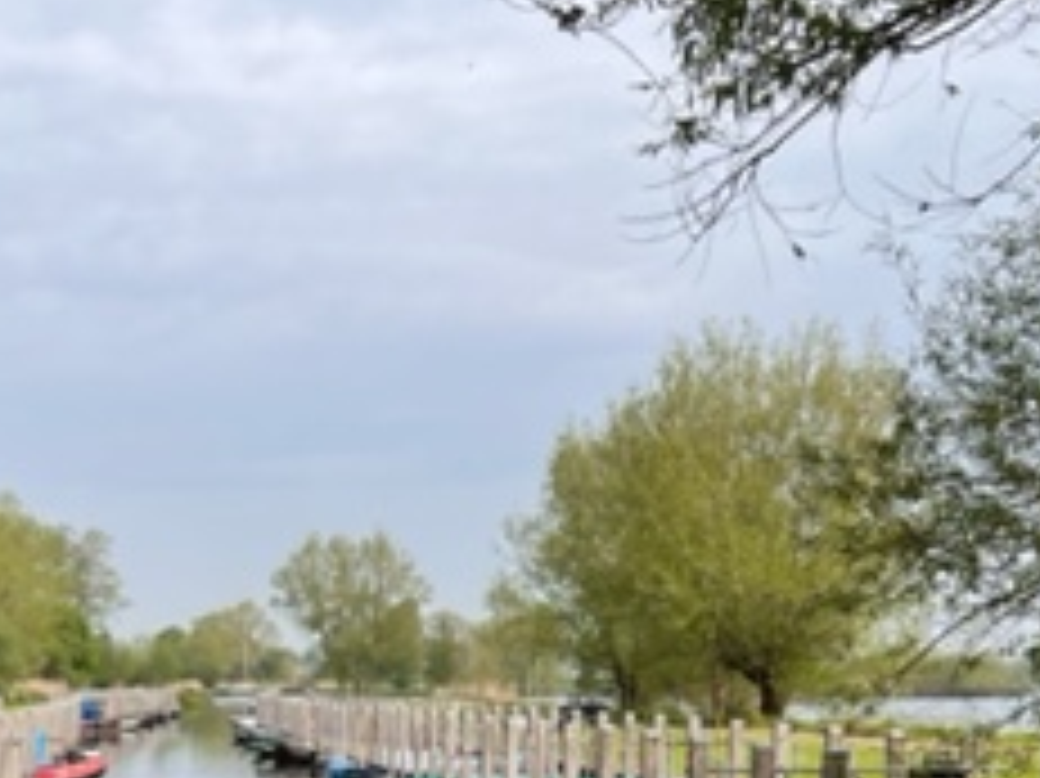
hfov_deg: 26.6
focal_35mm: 72
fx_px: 2162
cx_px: 243
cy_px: 818
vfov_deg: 19.7
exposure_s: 1/2915
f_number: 1.5
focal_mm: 5.7
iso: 50
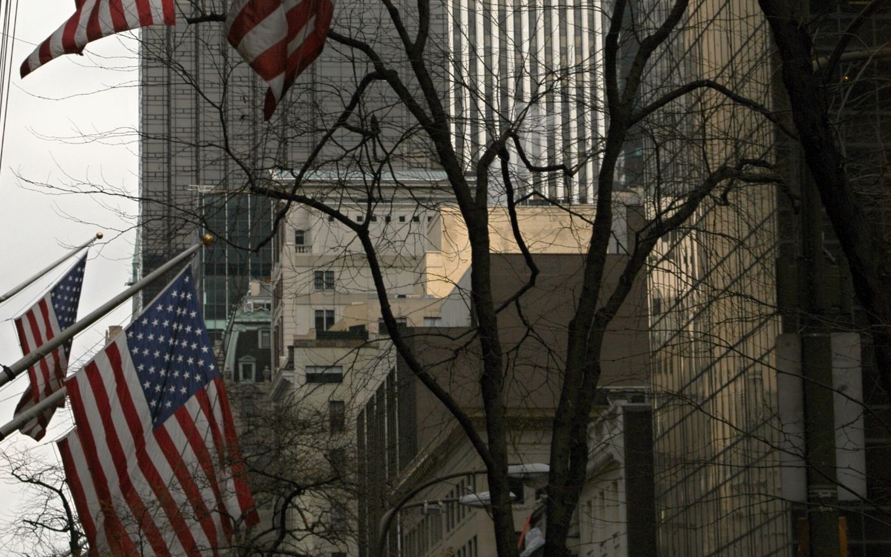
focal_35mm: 161
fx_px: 3910
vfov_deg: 8.1
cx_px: 446
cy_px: 29
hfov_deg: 13.0
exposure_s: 1/350
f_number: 10
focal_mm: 70
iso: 200
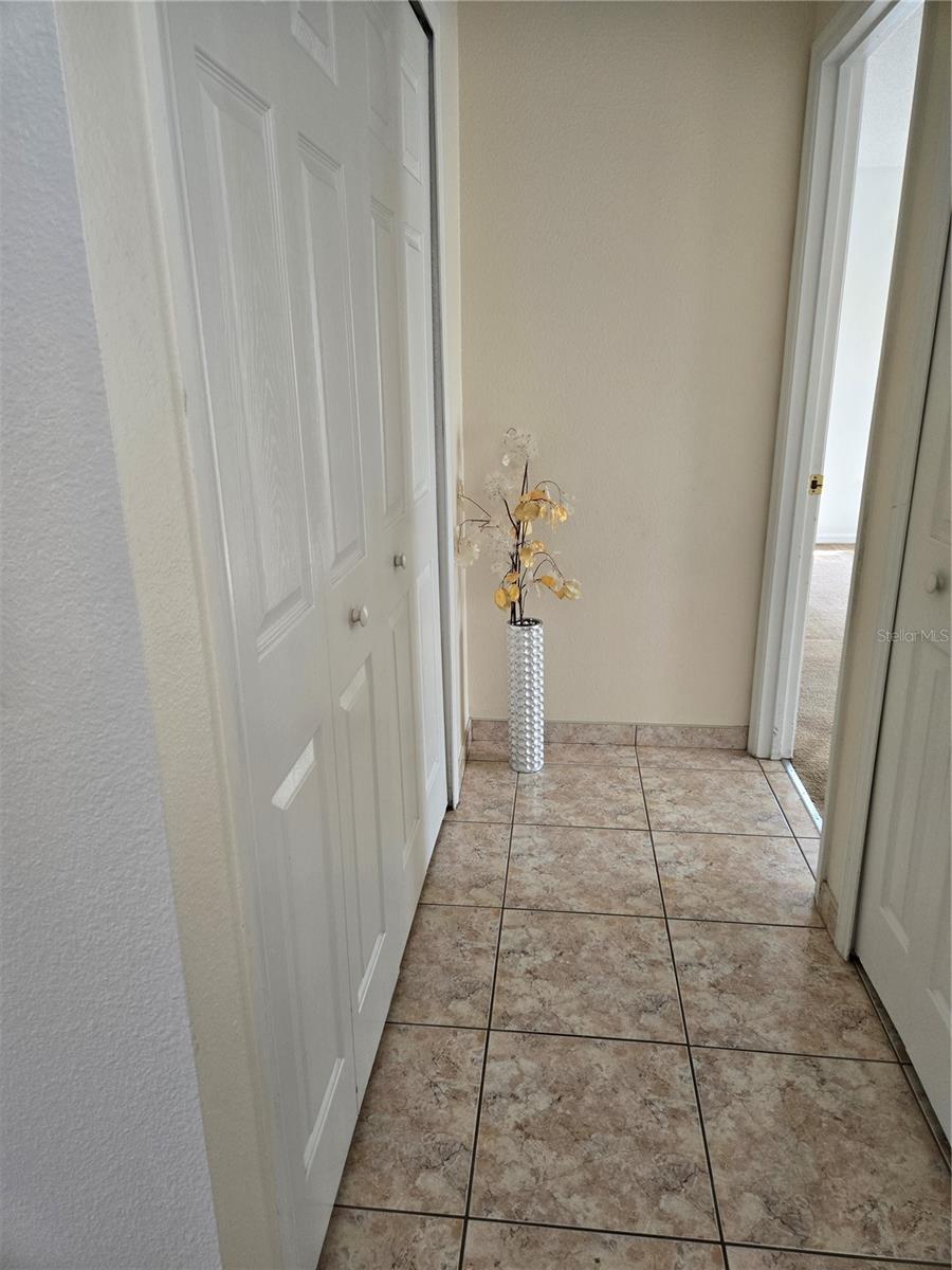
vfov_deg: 73.9
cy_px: 635
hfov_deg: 58.9
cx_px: 476
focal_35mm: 23
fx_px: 843
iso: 160
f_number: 1.8
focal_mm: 5.4
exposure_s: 1/120
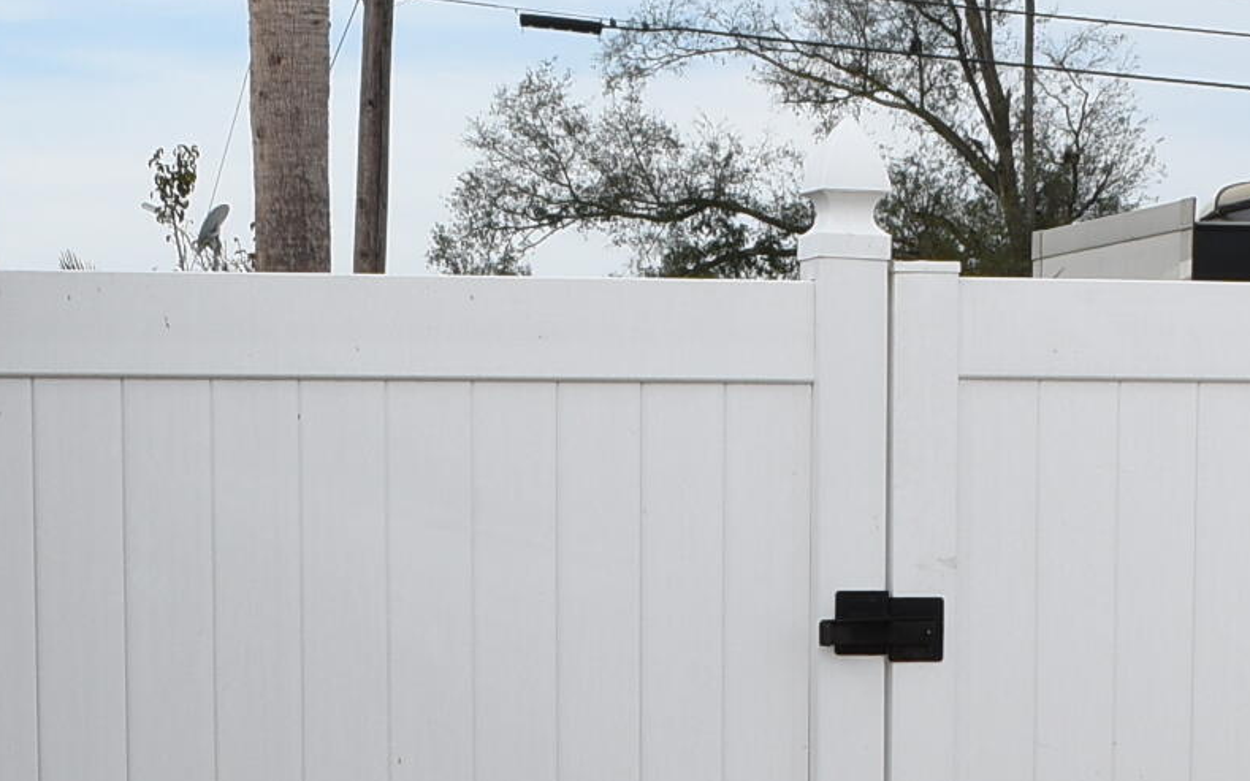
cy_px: 1388
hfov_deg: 18.0
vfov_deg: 10.6
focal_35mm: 116
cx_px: 729
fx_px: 3951
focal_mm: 20
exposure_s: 1/200
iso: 200
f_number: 11
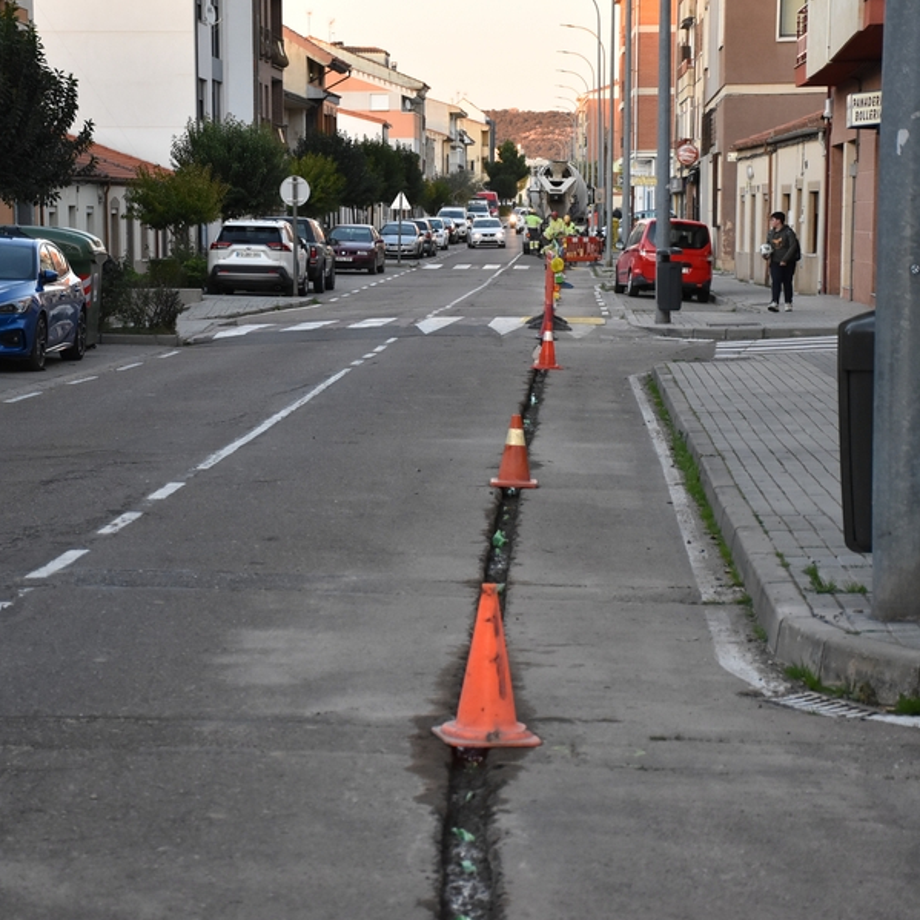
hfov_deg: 18.9
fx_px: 2766
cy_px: 459
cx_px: 392
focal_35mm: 92
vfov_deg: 18.9
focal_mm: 48
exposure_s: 1/160
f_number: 4.5
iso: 1250
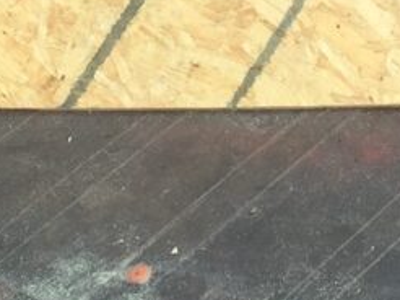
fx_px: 1962
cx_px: 224
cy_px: -178
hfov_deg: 11.6
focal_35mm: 170
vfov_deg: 8.5
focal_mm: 4.15
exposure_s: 1/380
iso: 32
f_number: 2.2
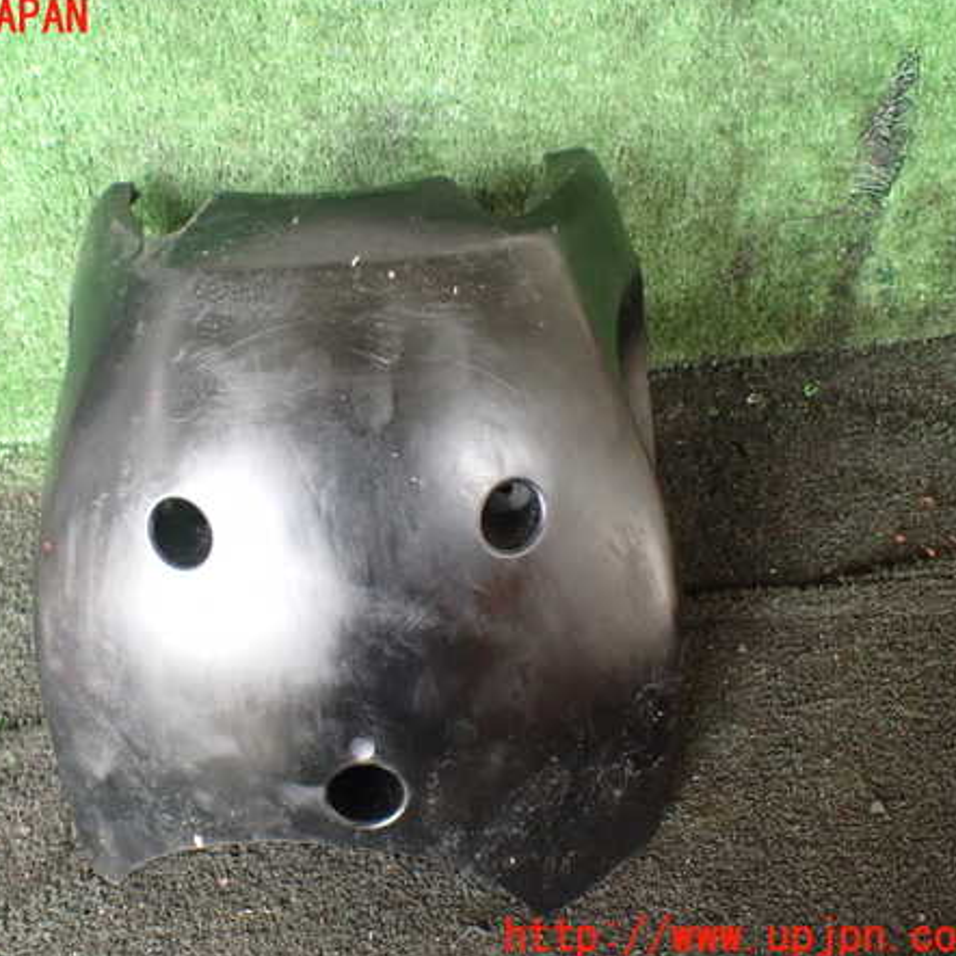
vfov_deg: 46.0
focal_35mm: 36
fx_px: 1125
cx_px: 344
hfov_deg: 45.6
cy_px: 478
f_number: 2.3
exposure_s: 1/100
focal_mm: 5.4
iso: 800
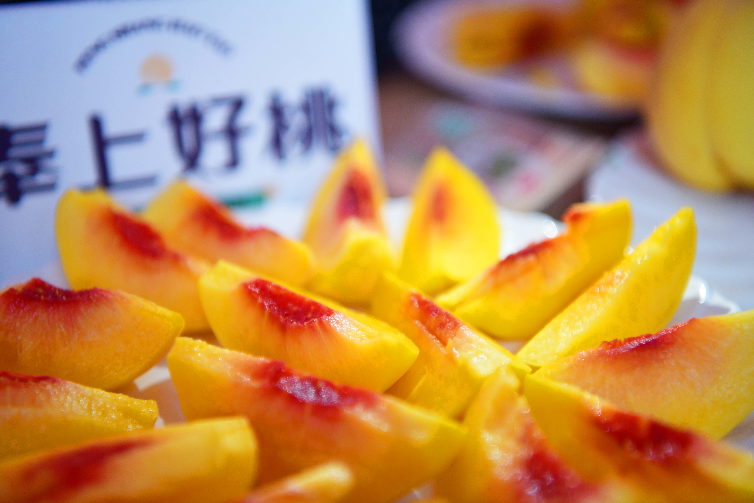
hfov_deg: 33.4
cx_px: 377
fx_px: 1257
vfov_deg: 22.6
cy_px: 252
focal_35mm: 60
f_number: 2.8
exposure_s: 1/320
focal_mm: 60
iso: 500
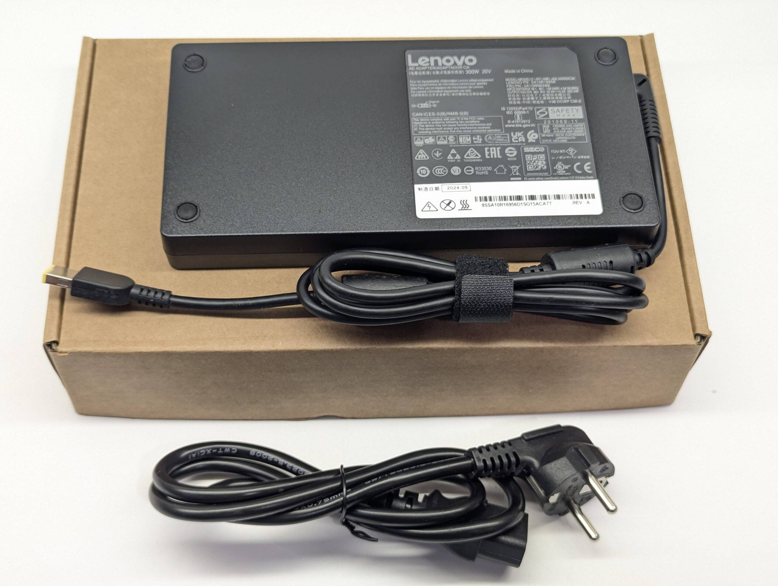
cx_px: 389
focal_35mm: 48
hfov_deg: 39.6
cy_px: 293
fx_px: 1080
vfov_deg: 30.3
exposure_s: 1/90
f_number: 1.85
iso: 89
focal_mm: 6.81
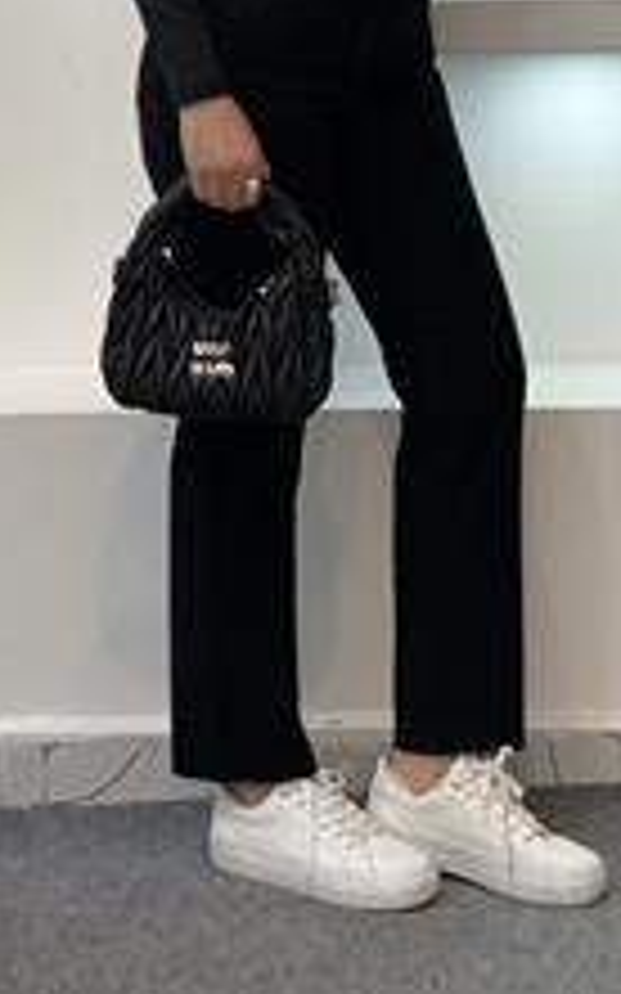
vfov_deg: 19.8
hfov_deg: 12.7
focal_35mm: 103
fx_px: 2791
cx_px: 248
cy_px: 83
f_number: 2
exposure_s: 1/100
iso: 80
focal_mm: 6
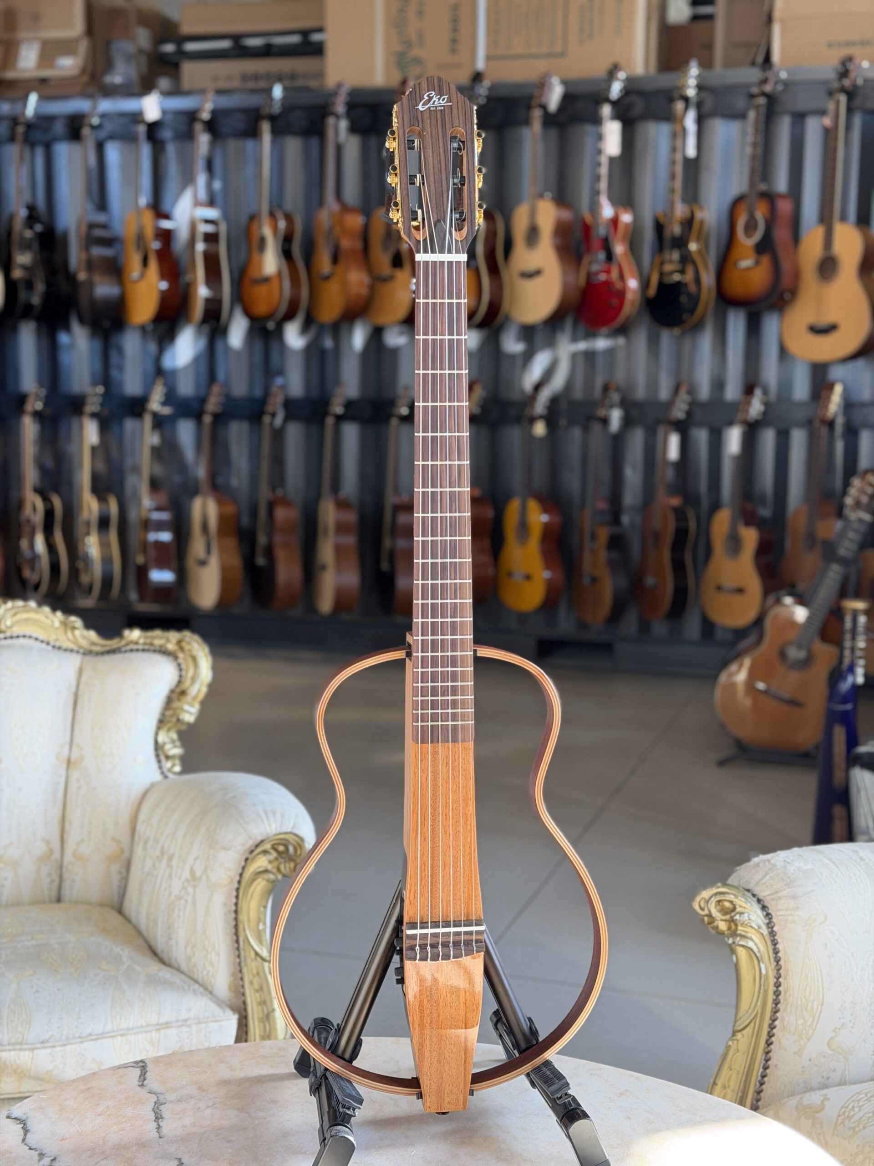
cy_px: 583
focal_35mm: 48
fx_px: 1616
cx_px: 437
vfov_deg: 39.7
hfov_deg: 30.3
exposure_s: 1/100
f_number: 1.78
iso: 80
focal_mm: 6.76
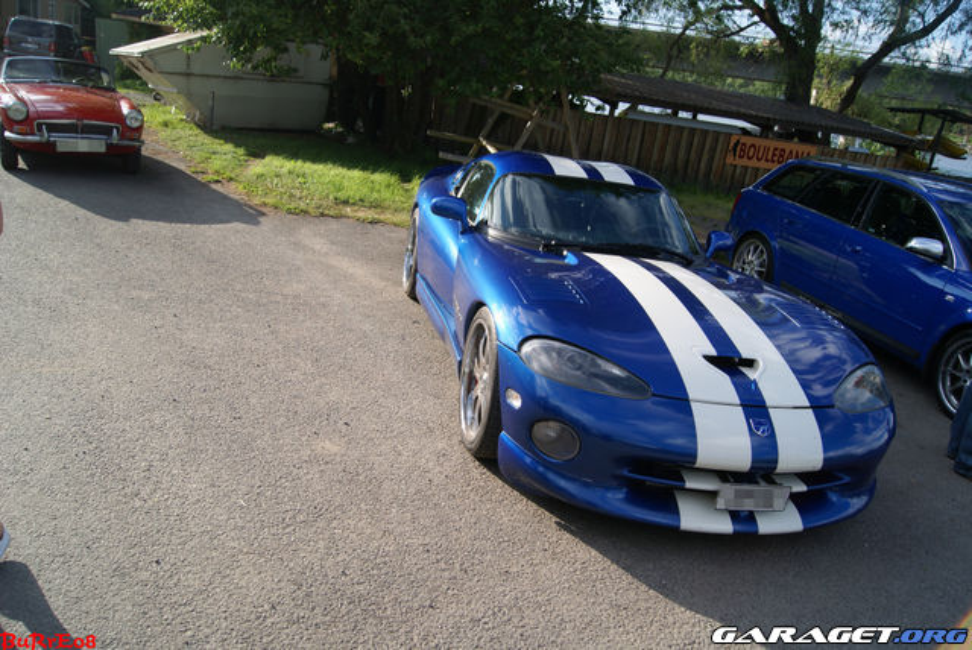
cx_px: 486
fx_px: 730
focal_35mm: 27
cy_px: 325
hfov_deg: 67.3
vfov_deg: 48.0
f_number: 5
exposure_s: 1/320
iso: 100
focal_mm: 18
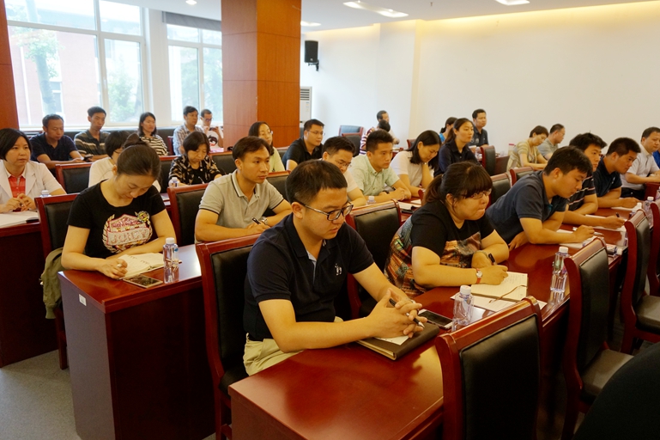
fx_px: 486
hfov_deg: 68.4
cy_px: 226
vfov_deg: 48.7
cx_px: 335
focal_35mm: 27
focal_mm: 17
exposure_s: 1/60
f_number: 4
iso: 640
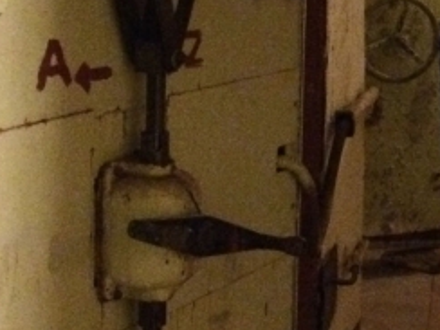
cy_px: 50
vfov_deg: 15.4
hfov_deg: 20.2
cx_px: 406
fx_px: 1208
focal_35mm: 95
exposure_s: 1/15
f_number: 2.2
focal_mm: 4.15
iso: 1000
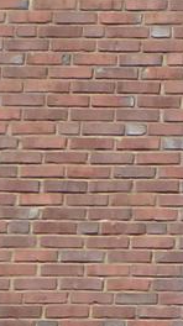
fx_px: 2854
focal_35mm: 330
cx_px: 1176
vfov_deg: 6.3
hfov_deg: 3.2
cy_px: 748
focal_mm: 6.9
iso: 125
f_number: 5.1
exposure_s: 1/500
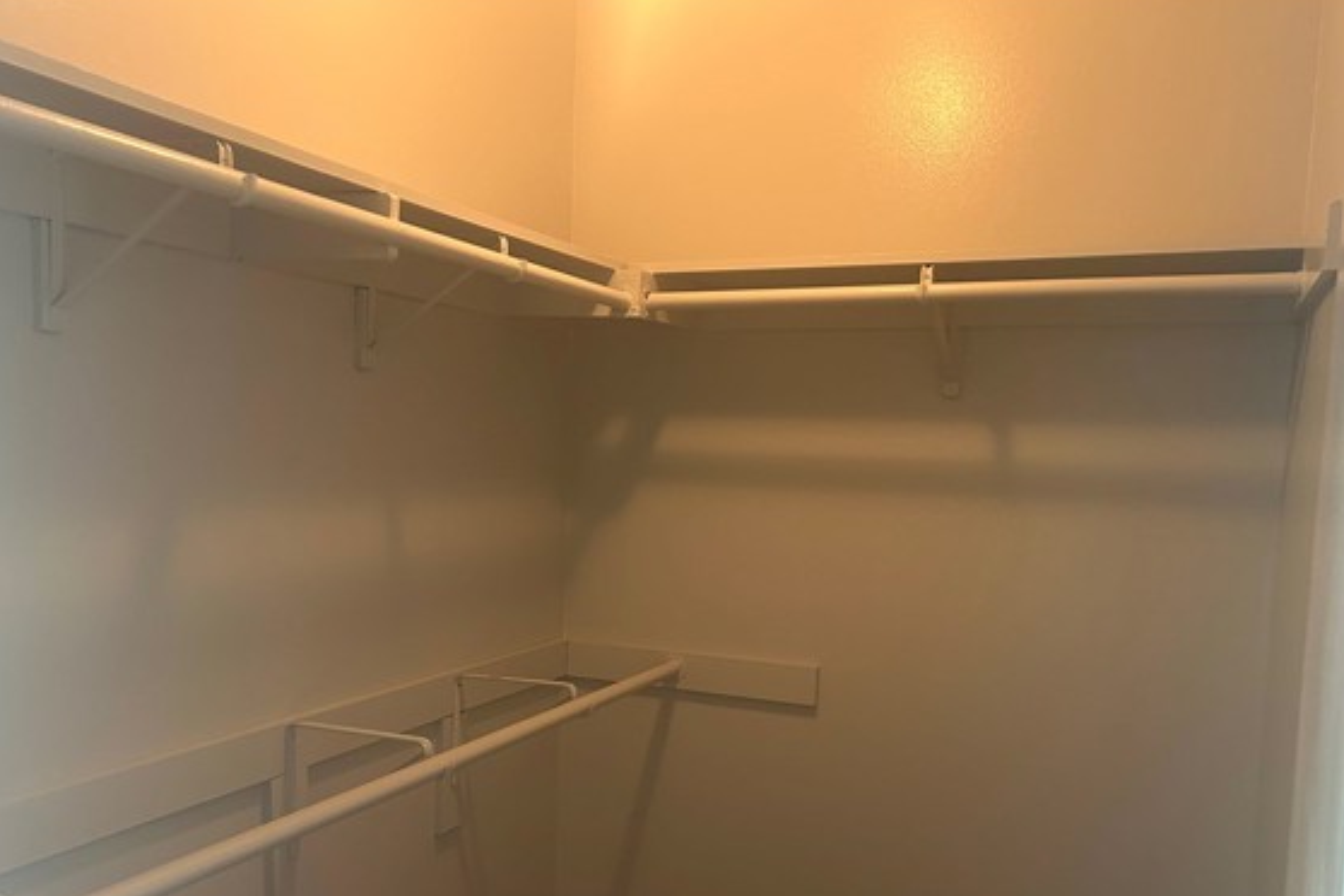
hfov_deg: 60.3
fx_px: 1157
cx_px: 689
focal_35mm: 31
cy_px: 556
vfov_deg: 42.0
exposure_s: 1/60
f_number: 1.5
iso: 250
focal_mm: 5.7
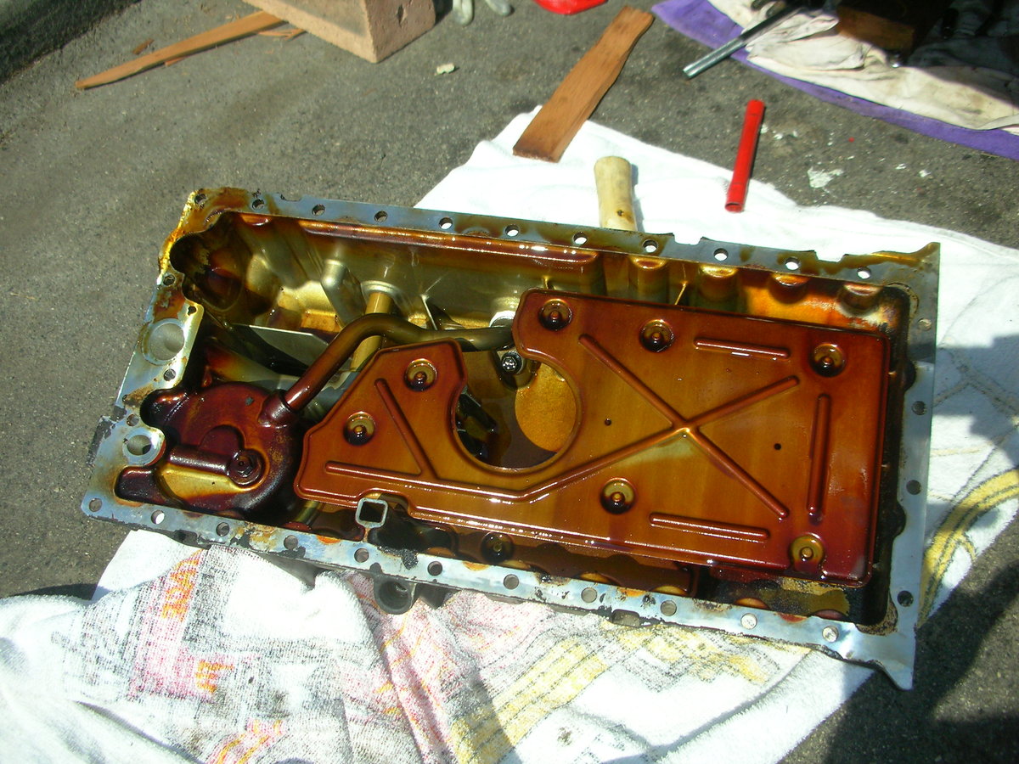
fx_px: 1030
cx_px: 510
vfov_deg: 40.7
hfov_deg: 52.6
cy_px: 382
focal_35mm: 35
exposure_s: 1/145
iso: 50
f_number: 8.5
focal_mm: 5.8
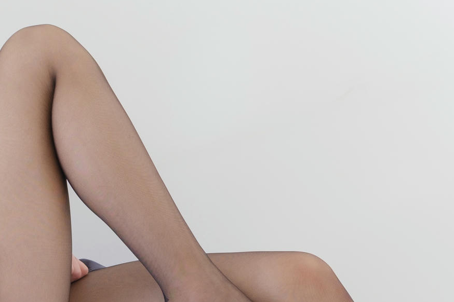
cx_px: 199
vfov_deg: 10.9
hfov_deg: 16.4
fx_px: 1576
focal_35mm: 125
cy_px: 102
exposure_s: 1/80
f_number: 5.6
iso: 160
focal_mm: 23
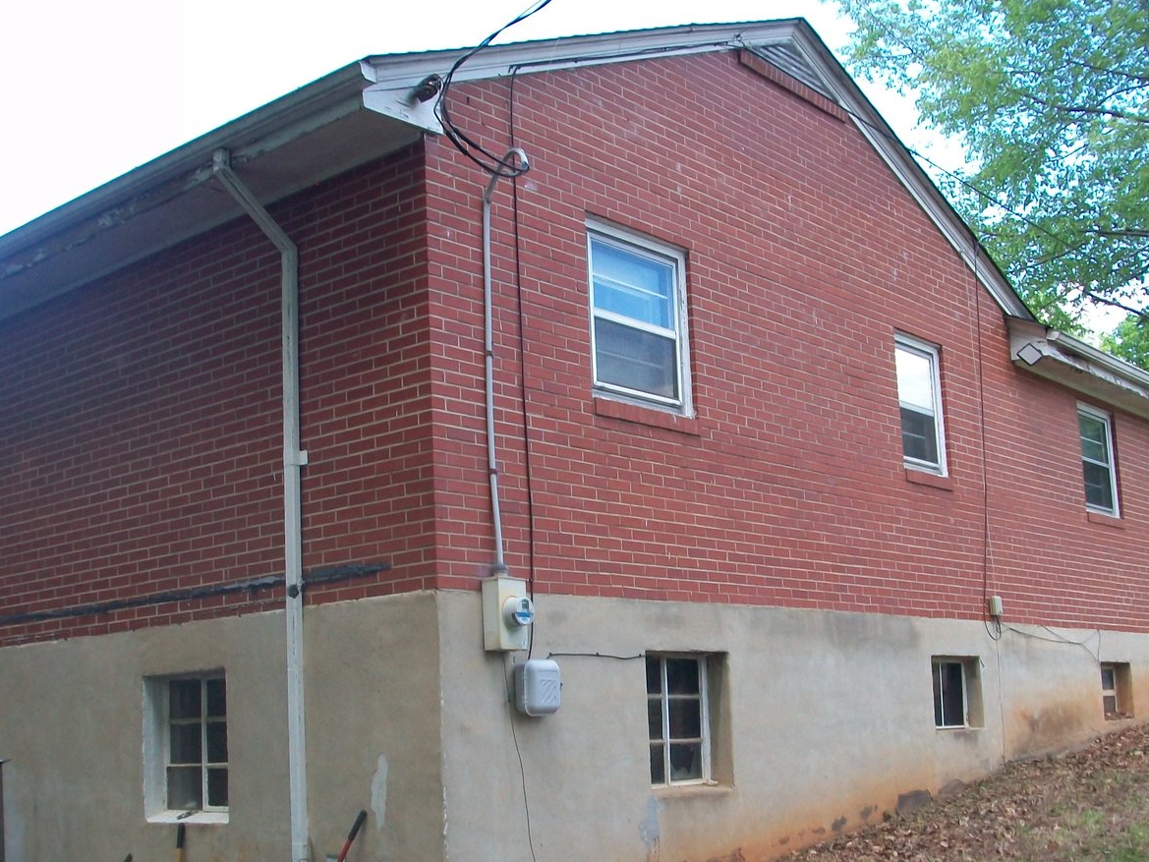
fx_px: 1461
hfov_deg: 42.9
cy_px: 523
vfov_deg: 32.8
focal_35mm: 44
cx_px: 600
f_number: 2.8
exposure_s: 1/160
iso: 80
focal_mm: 5.7
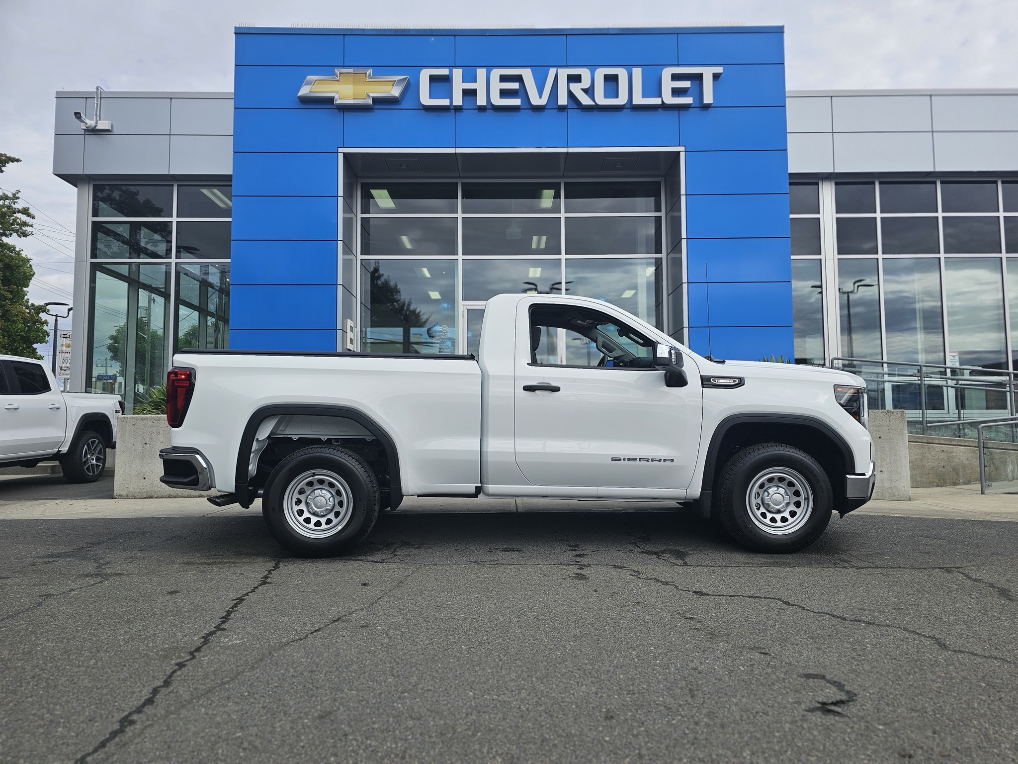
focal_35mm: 23
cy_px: 382
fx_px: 676
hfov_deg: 73.9
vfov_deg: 58.9
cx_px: 509
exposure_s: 1/807
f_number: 1.7
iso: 10
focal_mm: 6.3
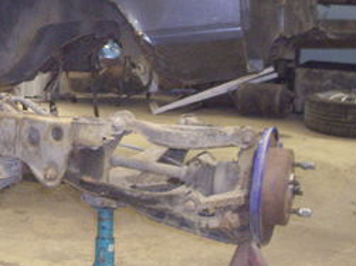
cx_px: 11
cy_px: 91
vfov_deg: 15.2
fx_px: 997
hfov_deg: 19.7
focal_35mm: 97
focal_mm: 7.9
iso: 400
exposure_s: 1/40
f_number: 2.8
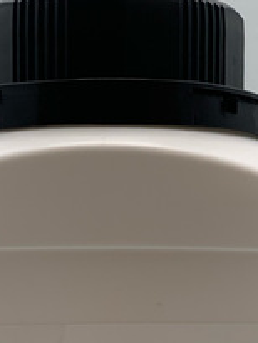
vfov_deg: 11.4
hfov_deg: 8.8
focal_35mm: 169
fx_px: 1678
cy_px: 448
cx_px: 117
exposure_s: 1/122
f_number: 2.4
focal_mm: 6
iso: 32
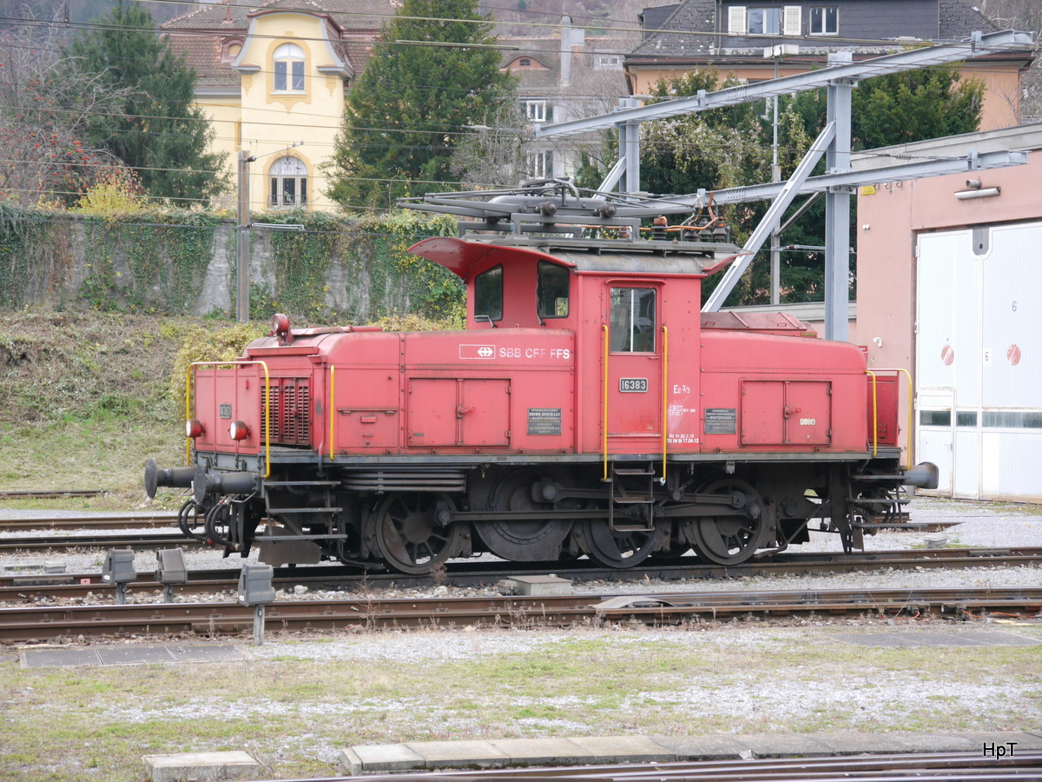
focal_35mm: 84
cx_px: 521
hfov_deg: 23.3
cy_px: 391
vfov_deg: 17.6
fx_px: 2529
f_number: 5.6
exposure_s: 1/80
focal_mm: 42
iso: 400
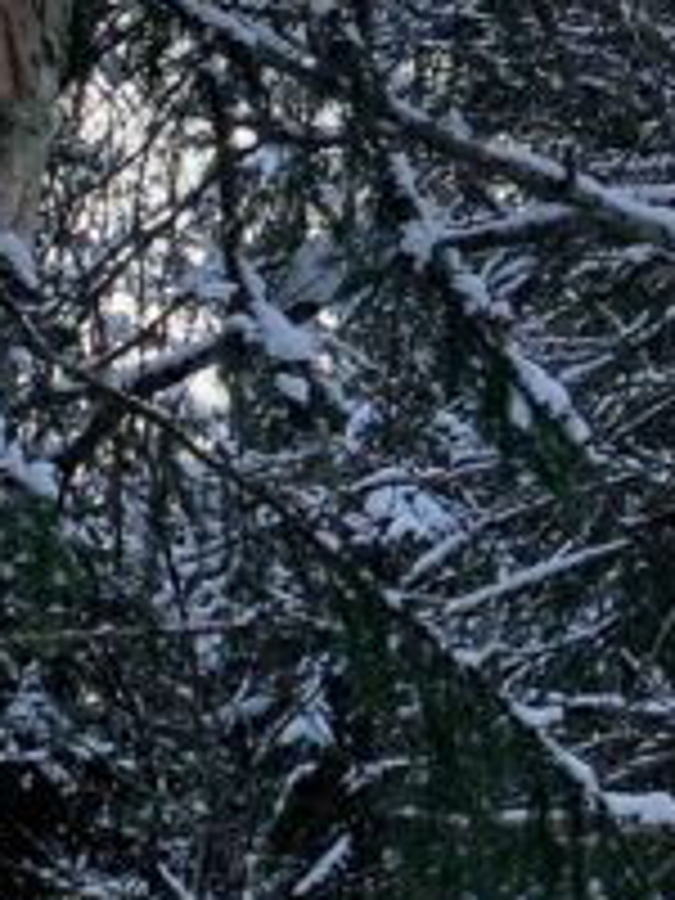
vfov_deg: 14.2
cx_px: 1485
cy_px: -261
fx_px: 3458
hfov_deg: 10.1
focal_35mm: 133
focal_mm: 4.25
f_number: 1.8
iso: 50
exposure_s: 1/121
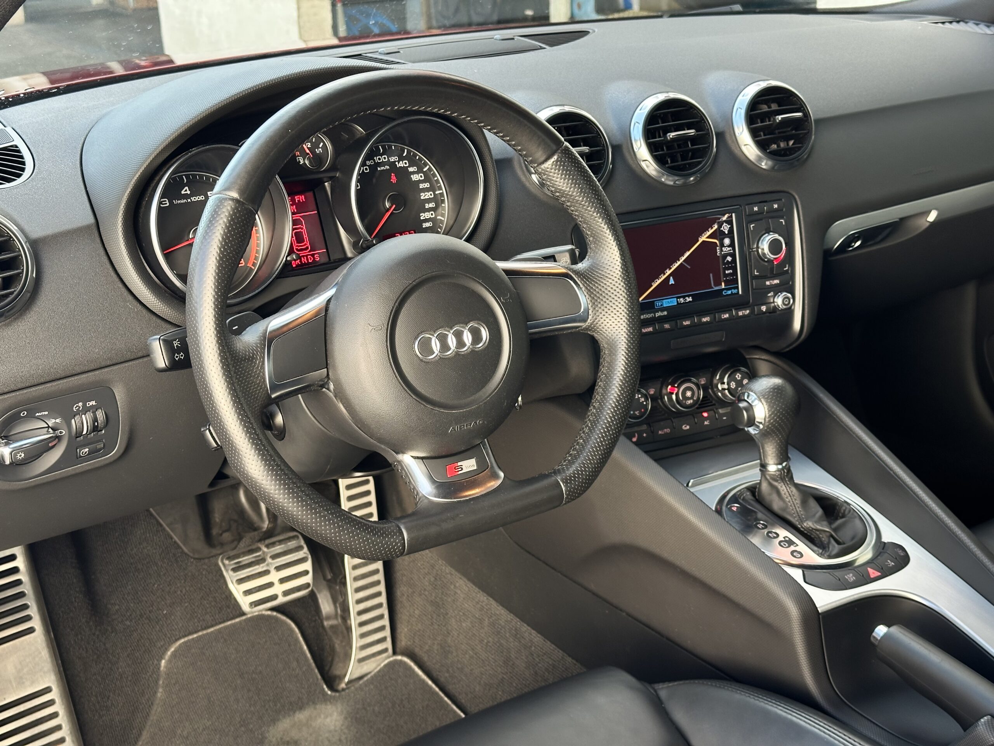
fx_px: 1378
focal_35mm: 48
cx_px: 497
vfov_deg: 30.3
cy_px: 373
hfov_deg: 39.7
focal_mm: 6.86
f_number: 1.78
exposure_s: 1/121
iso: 64
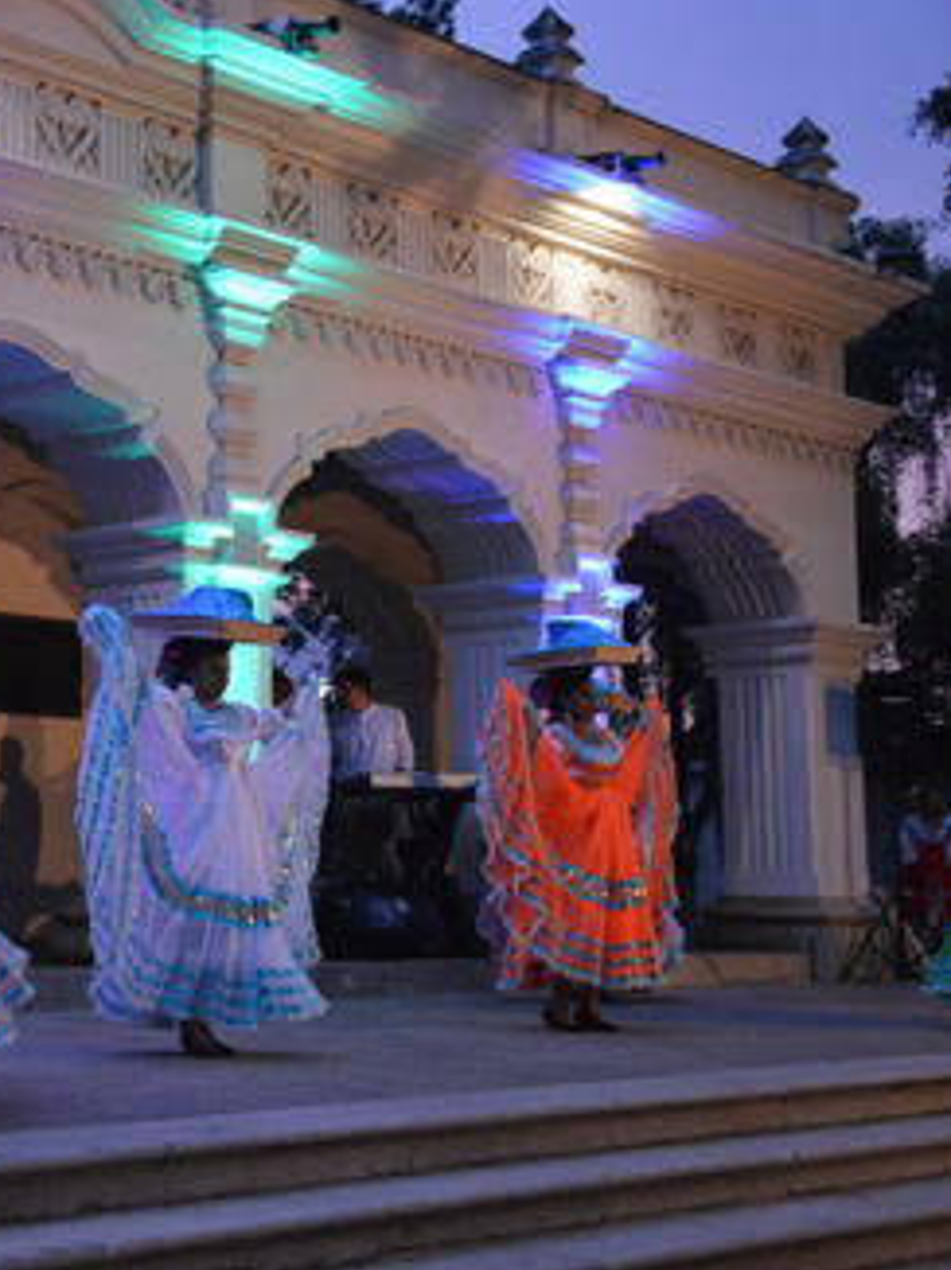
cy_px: 639
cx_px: -16
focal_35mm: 60
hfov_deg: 23.4
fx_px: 2191
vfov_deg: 32.3
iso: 3200
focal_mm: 27
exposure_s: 1/60
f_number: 4
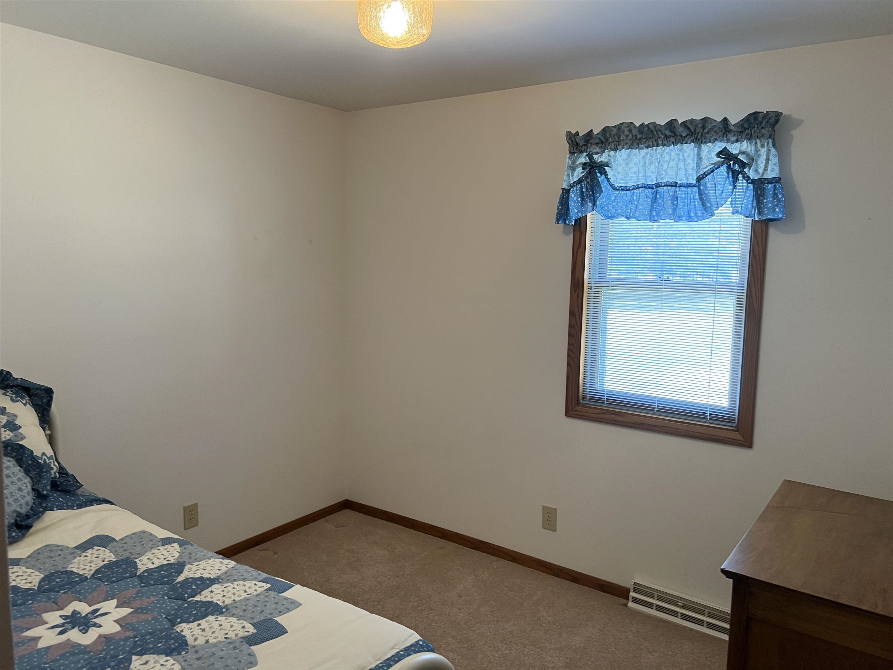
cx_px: 446
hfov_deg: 67.3
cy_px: 335
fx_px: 671
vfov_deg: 53.1
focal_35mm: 26
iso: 80
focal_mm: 5.7
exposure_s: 1/60
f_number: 1.5
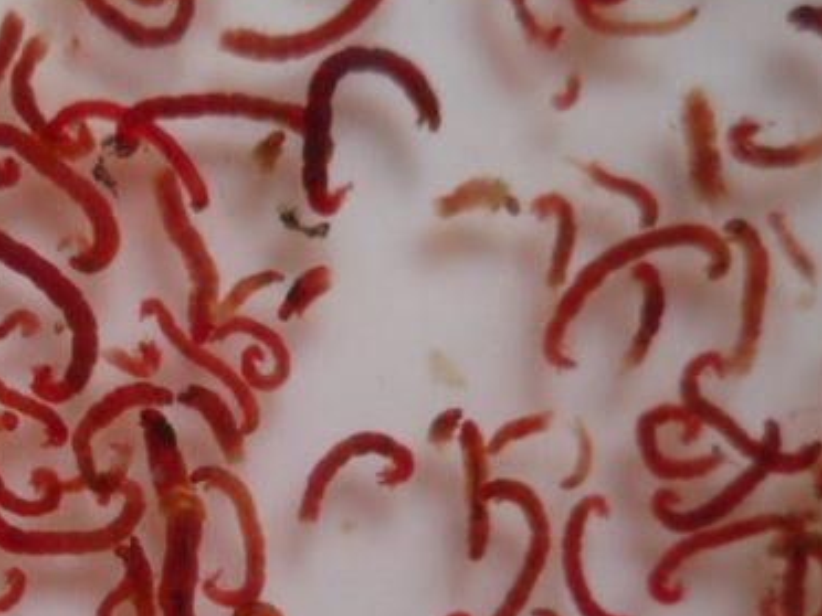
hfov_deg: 30.2
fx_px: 1472
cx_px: 128
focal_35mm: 62
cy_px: 534
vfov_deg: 23.1
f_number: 3.3
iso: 100
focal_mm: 5.2
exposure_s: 1/30
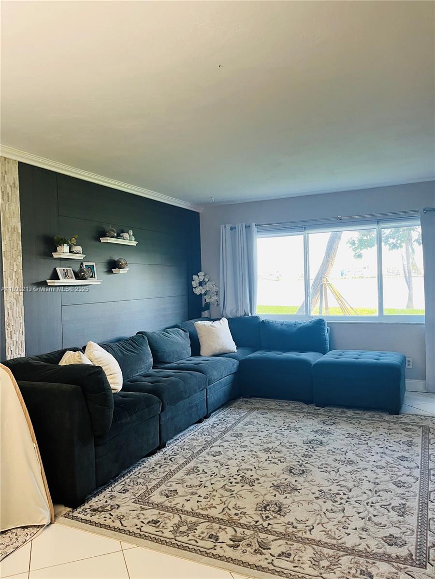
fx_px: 436
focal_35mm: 26
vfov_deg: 67.3
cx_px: 218
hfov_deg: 53.1
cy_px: 290
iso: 80
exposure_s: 1/60
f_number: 1.6
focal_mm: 5.1
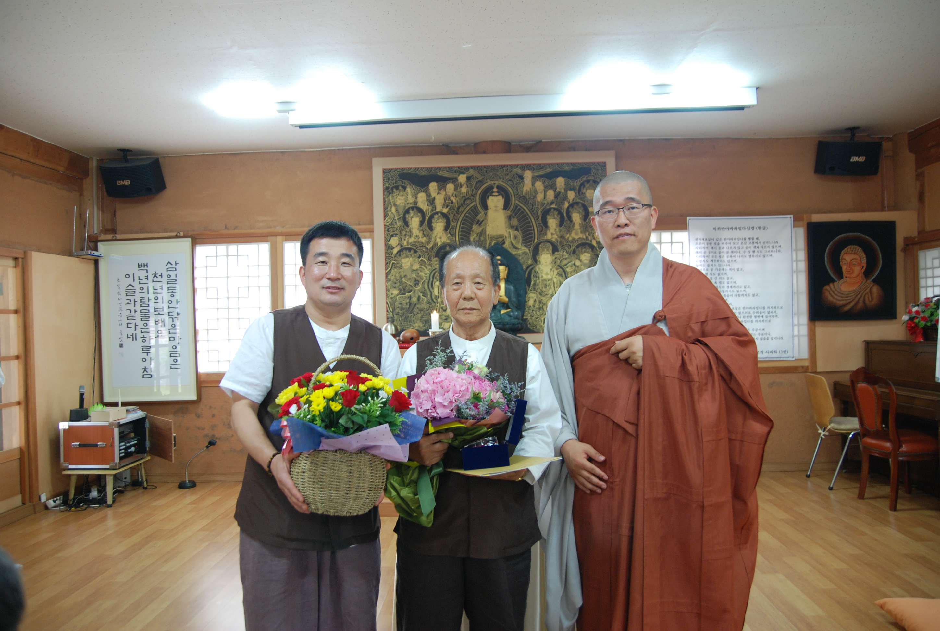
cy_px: 316
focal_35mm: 26
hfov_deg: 70.3
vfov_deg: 50.6
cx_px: 470
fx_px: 667
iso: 400
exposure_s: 1/30
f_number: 2.8
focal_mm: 17
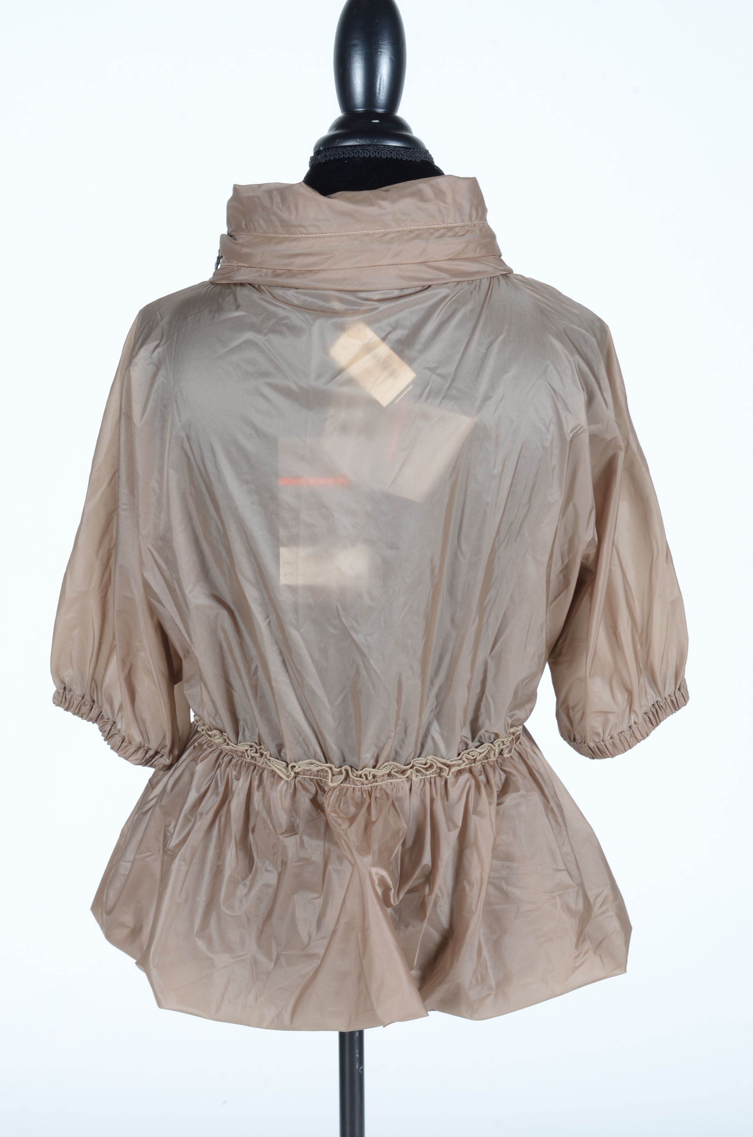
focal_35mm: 75
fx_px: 2364
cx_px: 376
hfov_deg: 18.1
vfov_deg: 27.0
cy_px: 568
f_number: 13
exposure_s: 1/125
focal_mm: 50
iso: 200
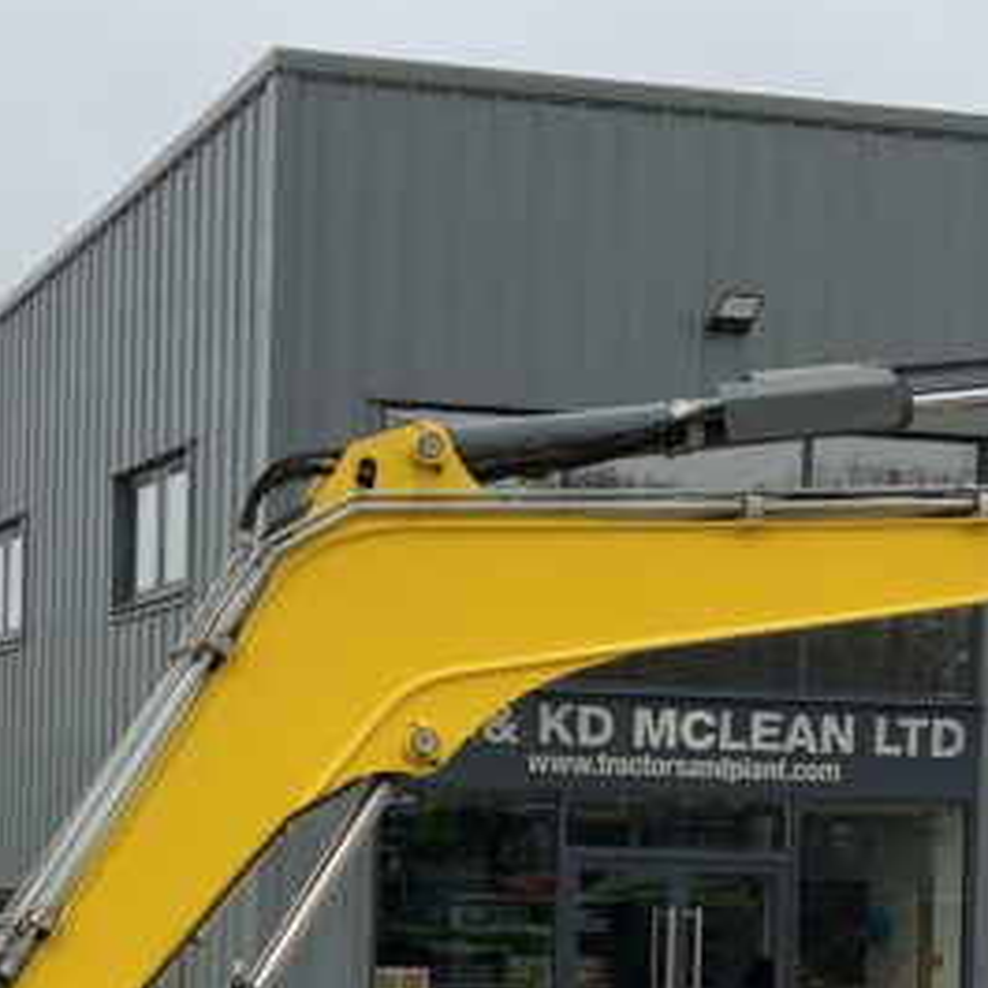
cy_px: 995
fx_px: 3197
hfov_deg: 17.3
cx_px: 108
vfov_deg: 17.2
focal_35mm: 99
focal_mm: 3
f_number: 1.8
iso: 16
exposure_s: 1/386
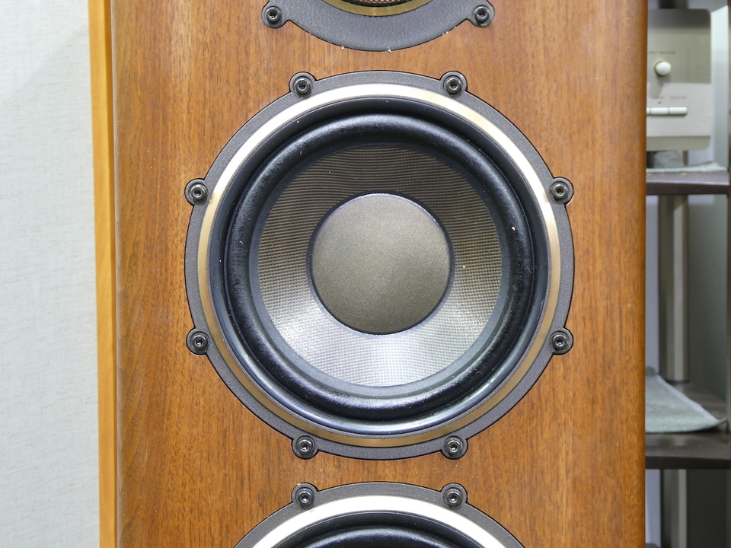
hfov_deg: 27.8
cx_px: 366
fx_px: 1478
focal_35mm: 70
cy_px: 274
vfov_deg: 21.0
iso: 200
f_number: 4.5
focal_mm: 12.5
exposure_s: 1/2
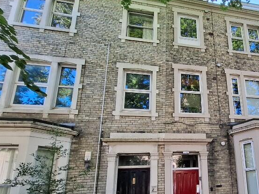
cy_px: 136
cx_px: 217
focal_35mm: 24
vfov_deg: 55.1
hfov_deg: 63.6
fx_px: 180
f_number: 2.2
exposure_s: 1/106
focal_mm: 1.74
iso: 40
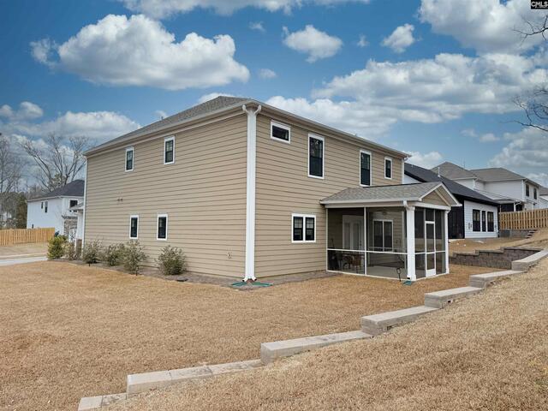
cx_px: 274
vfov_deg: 56.8
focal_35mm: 24
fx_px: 380
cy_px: 206
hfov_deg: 71.6
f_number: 1.78
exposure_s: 1/2053
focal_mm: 6.76
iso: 80
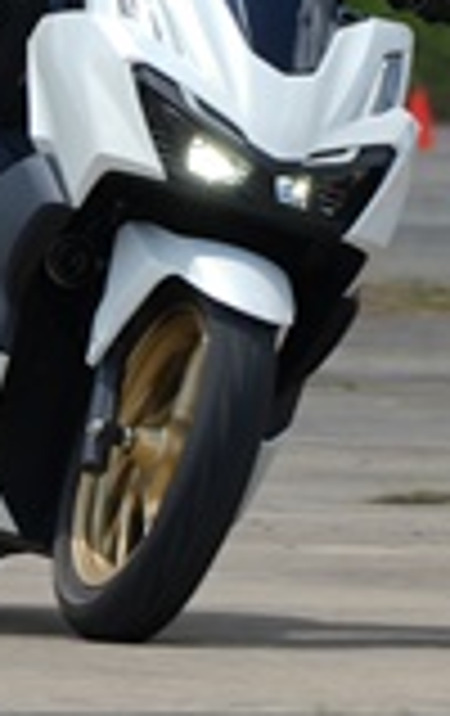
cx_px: 644
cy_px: -16
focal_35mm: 1279
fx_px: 24984
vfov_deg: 1.6
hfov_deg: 1.0
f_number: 8
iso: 50
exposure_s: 1/160
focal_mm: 200
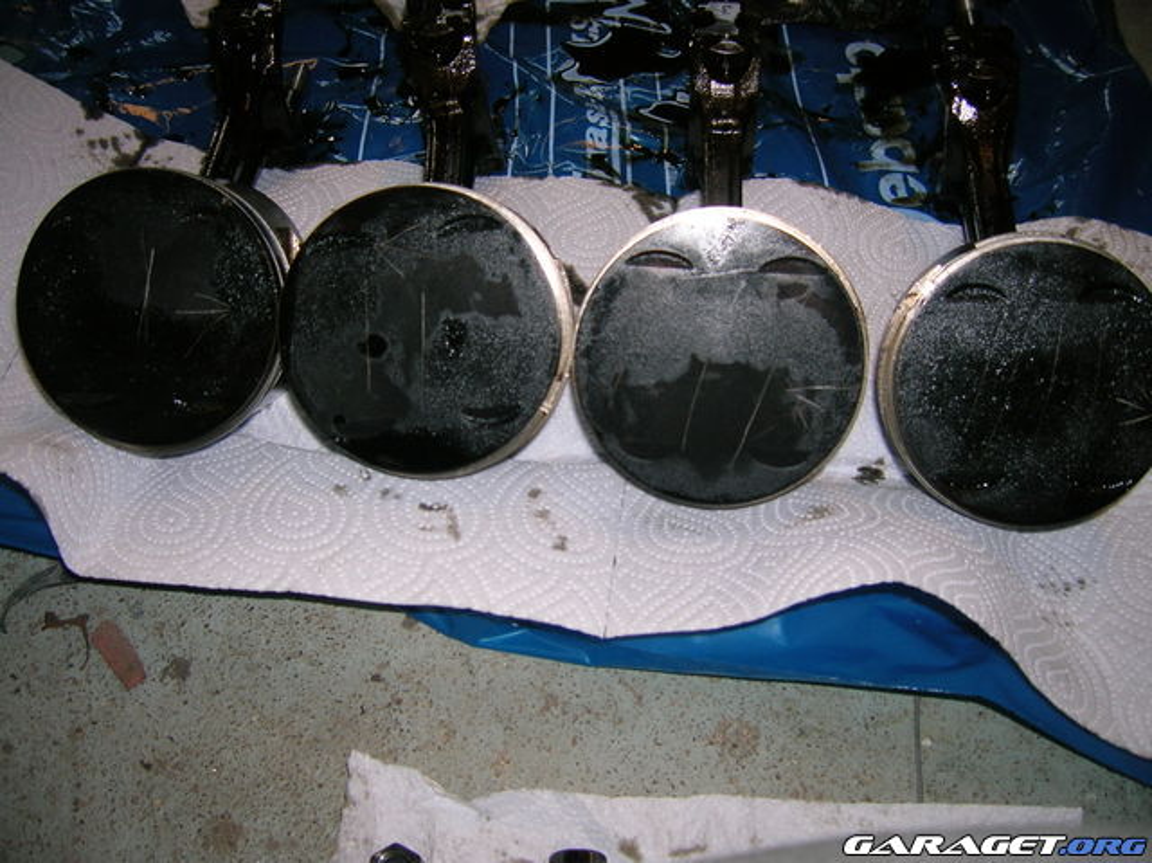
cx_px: 576
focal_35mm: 34
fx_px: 1131
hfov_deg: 54.0
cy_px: 432
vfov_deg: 41.7
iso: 50
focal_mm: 5.7
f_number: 2.9
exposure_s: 1/60.1
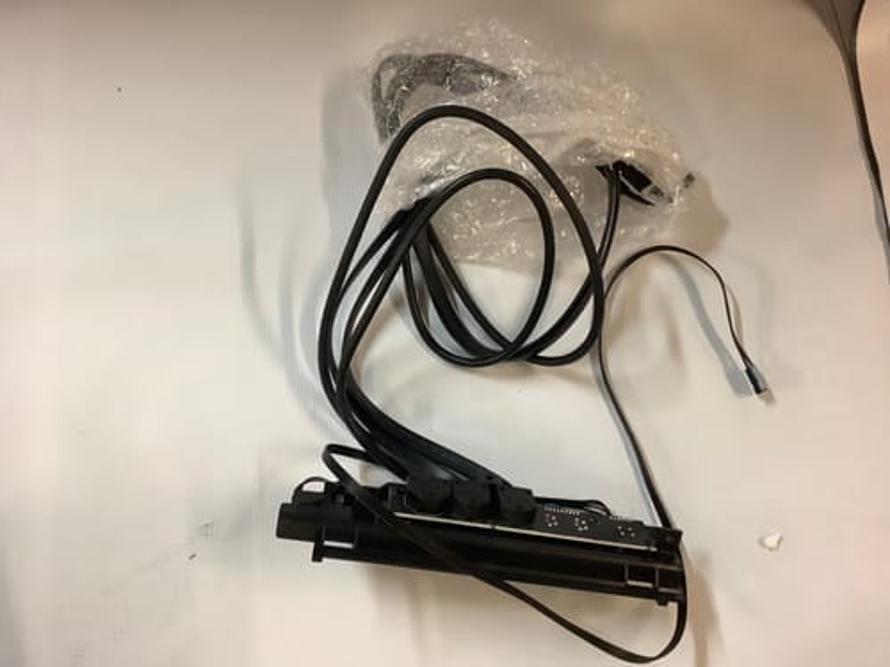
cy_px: 334
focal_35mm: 31
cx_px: 445
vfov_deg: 45.4
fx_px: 797
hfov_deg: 58.4
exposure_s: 1/50
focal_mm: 3.3
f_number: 2.4
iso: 200
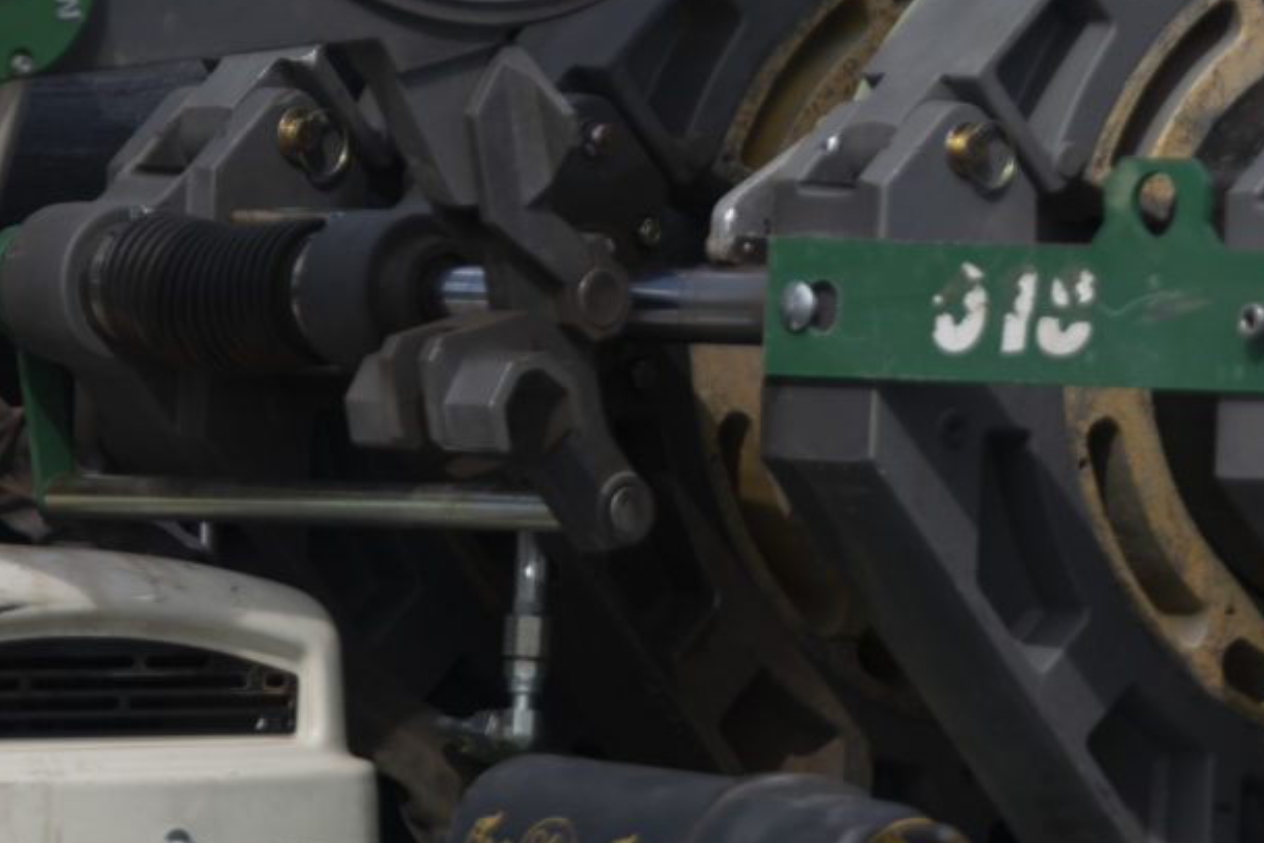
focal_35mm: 755
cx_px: 959
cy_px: 301
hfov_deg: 2.7
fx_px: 26514
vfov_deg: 1.8
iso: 100
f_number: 2.8
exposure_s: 1/2500
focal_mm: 180
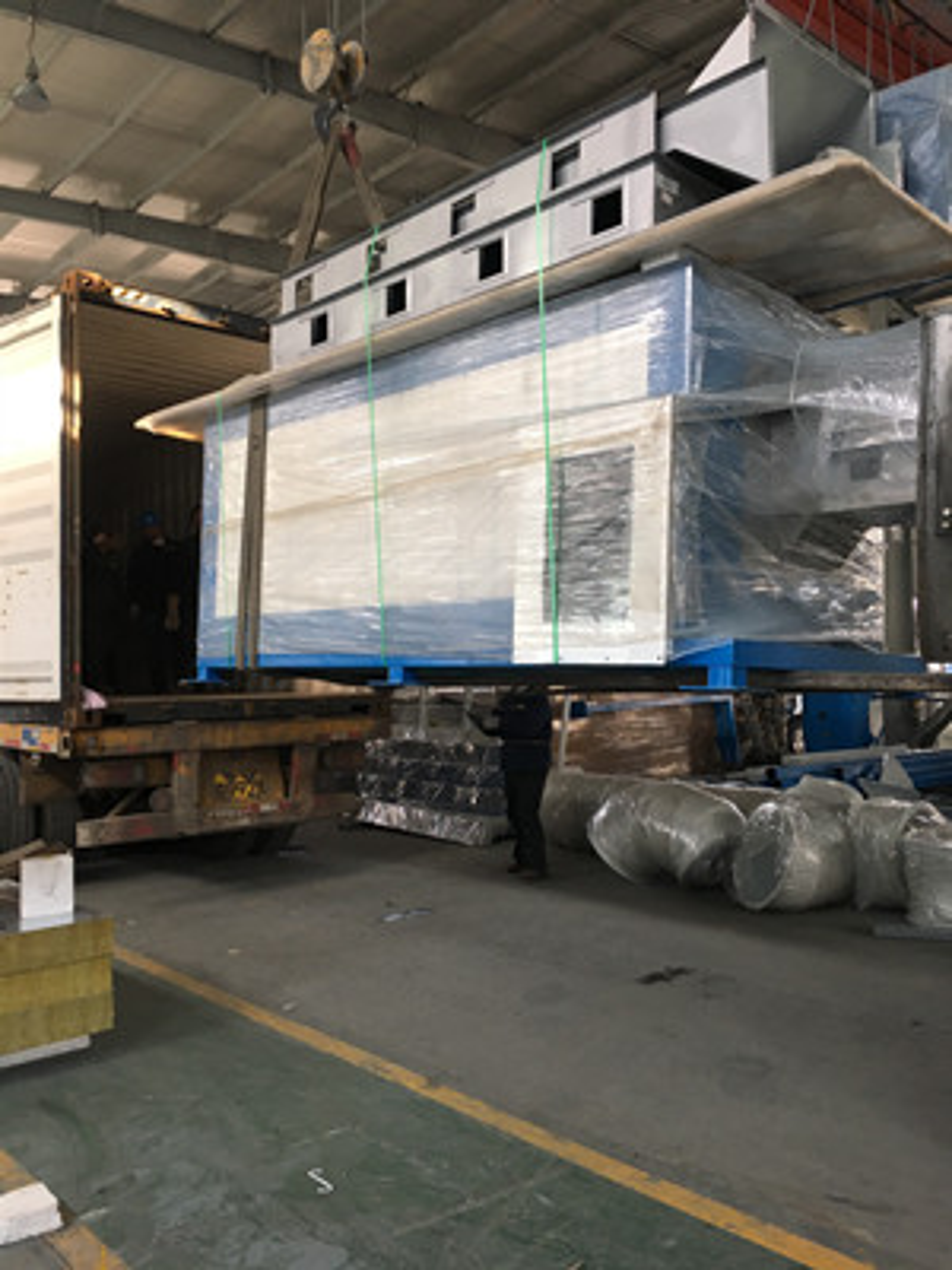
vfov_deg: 61.7
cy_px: 635
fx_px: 1063
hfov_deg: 48.2
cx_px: 476
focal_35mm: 29
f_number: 2.2
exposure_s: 1/33
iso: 40
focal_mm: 4.15
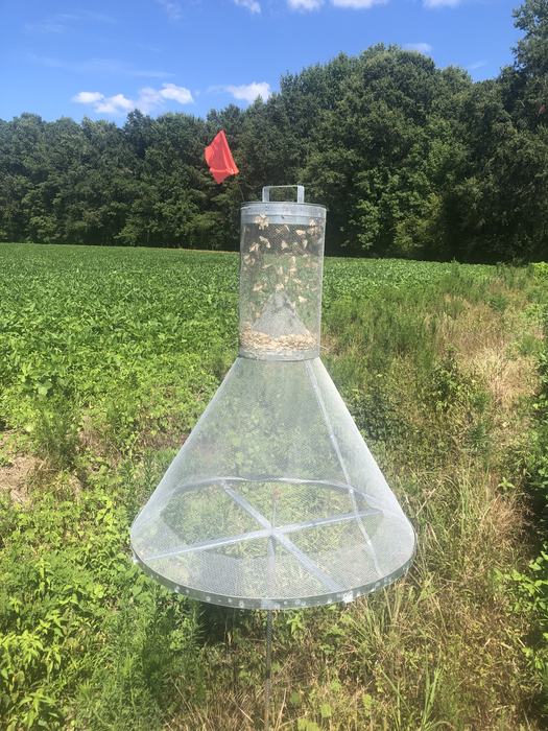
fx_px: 591
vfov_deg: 63.4
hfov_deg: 49.7
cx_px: 274
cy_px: 366
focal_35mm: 28
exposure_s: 1/1473
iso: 20
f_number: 1.8
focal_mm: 3.99
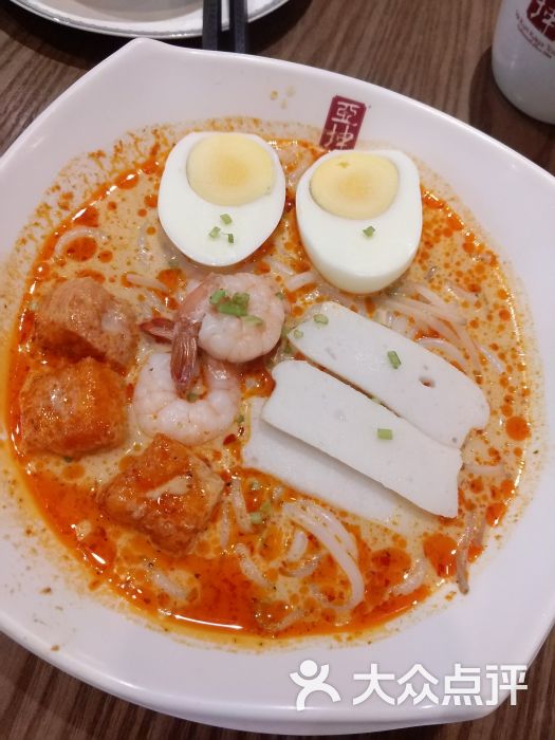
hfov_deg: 54.9
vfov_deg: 69.4
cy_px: 370
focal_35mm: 25
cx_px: 278
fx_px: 534
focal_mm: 4.32
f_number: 1.7
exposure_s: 1/33.3
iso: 167
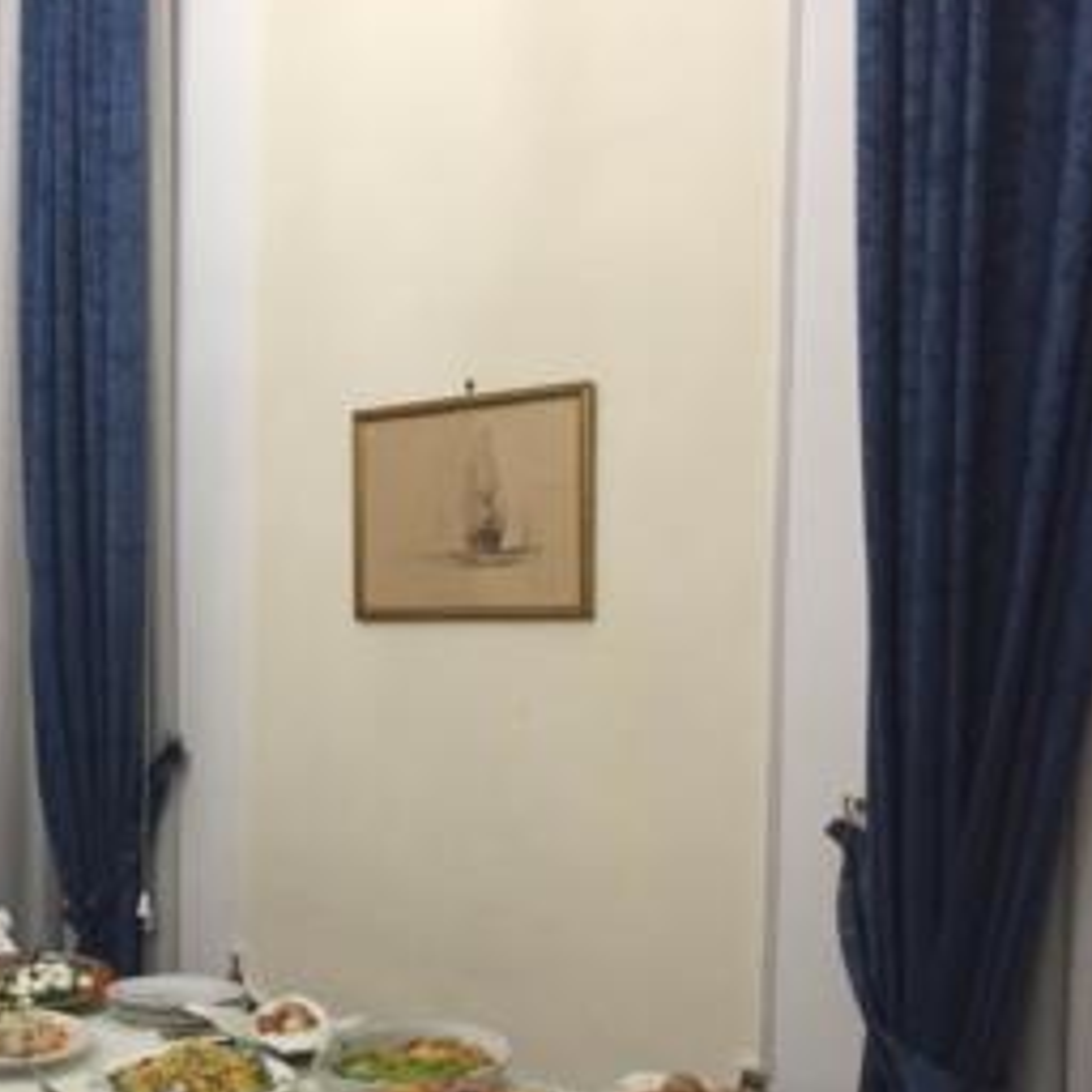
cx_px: 111
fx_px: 1785
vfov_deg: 33.9
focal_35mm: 50
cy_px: 676
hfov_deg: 32.4
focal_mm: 4.15
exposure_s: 1/33
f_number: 2.2
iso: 200
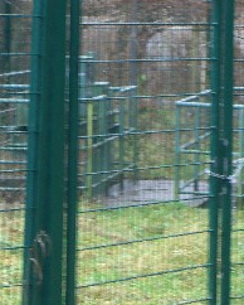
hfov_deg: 5.8
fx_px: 2416
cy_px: 149
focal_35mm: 268
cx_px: 158
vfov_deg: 7.2
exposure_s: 1/25
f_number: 5.1
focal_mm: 23.7
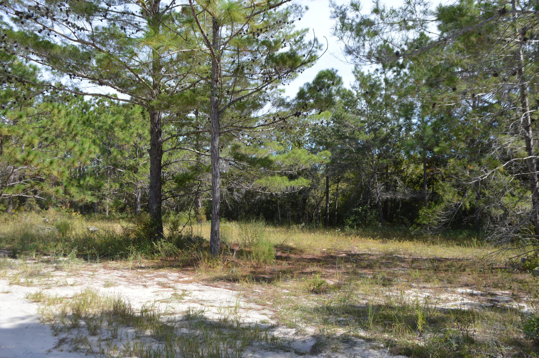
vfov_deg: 43.5
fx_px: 449
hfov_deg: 62.0
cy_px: 179
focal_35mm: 30
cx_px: 270
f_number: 7.1
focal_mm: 20
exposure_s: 1/200
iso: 100
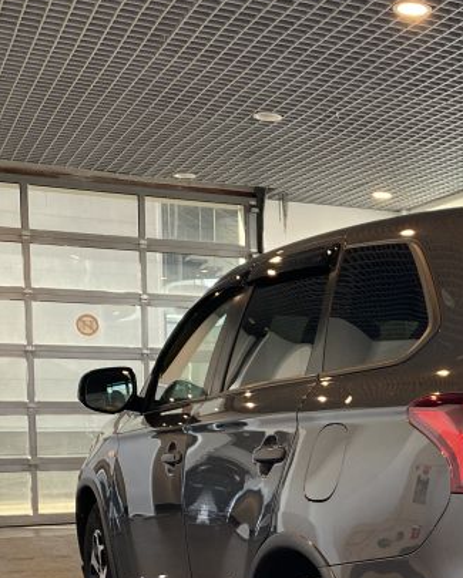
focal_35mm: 64
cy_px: 503
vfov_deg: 28.6
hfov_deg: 21.9
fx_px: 1096
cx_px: 568
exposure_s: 1/108
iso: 125
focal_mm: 4.25
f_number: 1.8
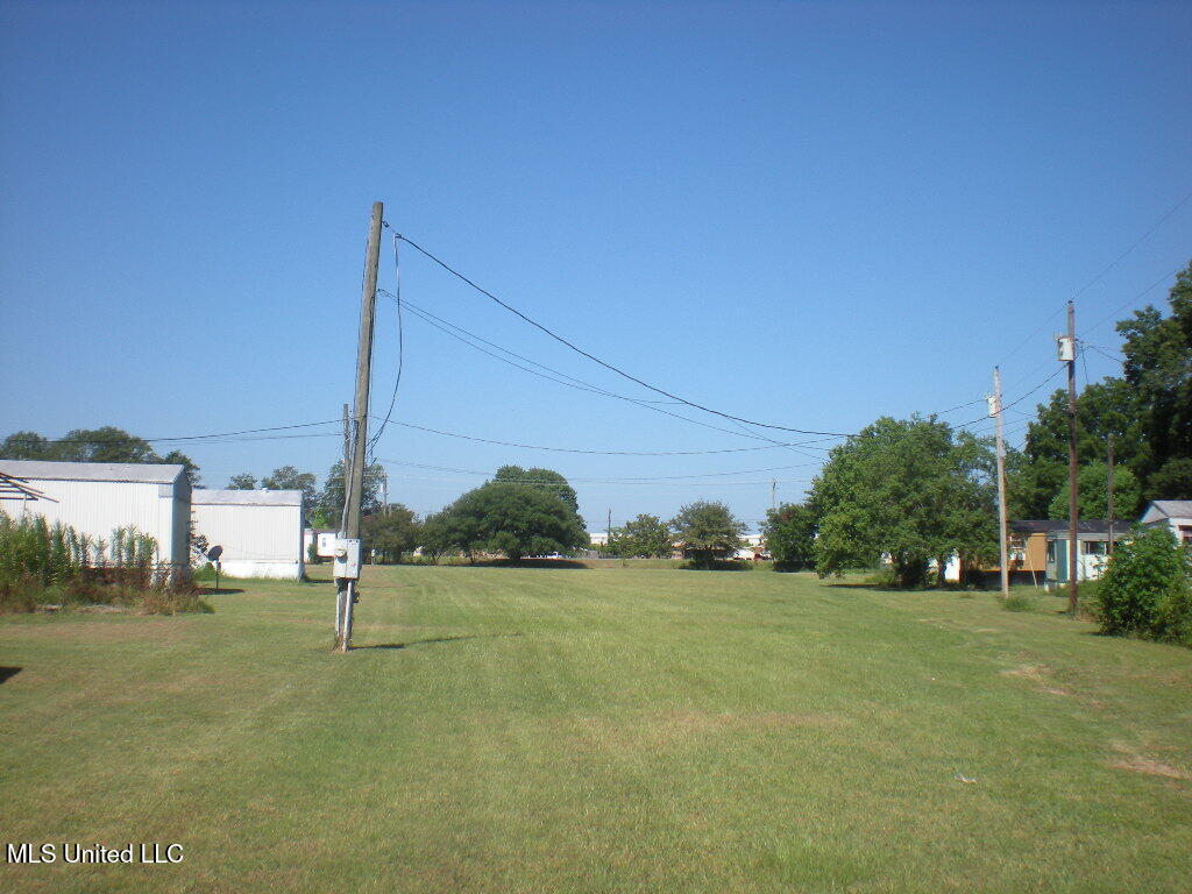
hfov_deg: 49.0
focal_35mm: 38
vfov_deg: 37.7
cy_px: 447
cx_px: 596
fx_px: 1309
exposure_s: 1/452
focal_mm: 6.3
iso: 64
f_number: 4.6
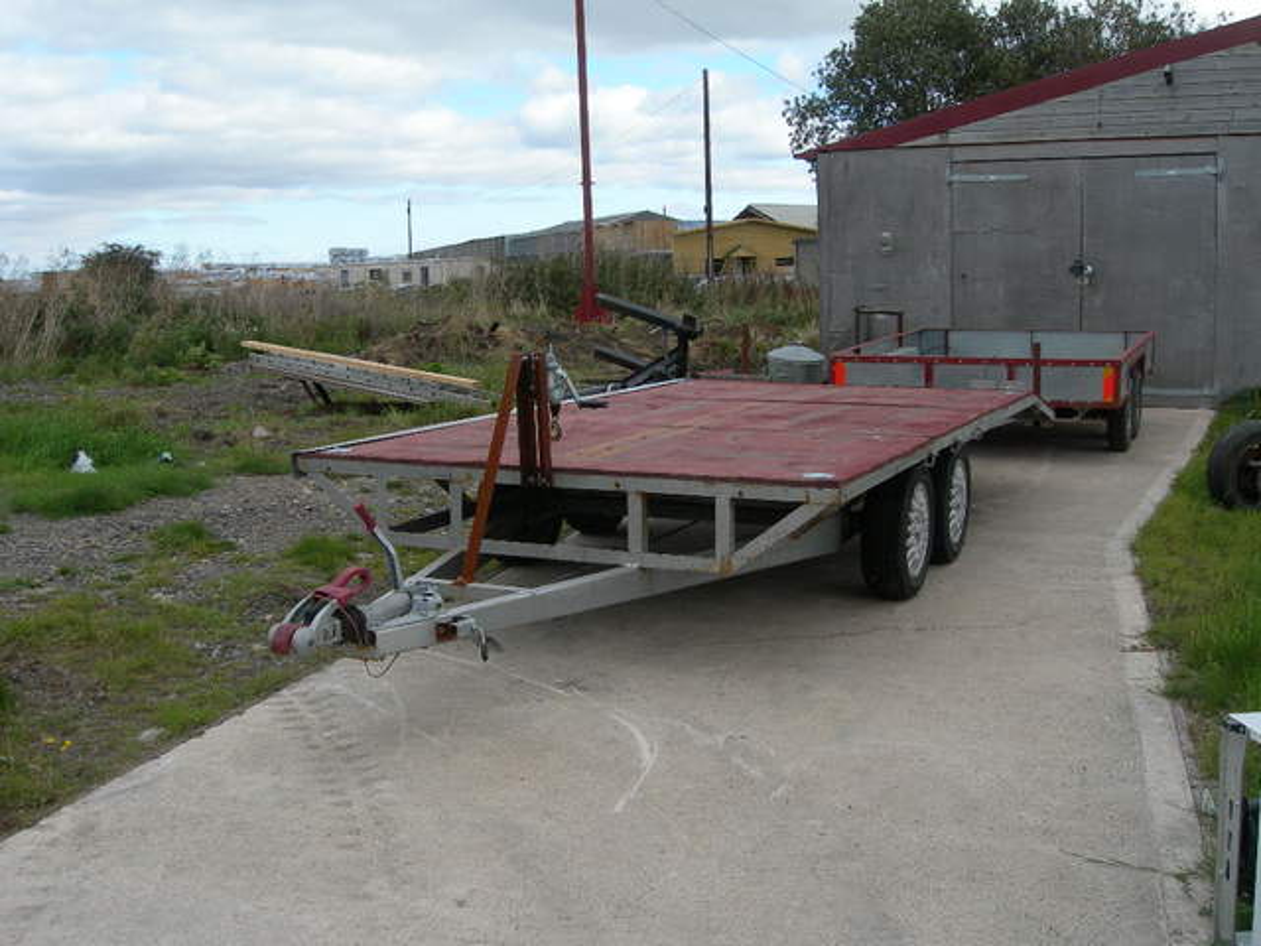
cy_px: 473
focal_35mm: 38
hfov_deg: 49.0
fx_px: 1384
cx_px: 630
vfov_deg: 37.7
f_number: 4.8
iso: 50
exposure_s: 1/234
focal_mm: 7.8
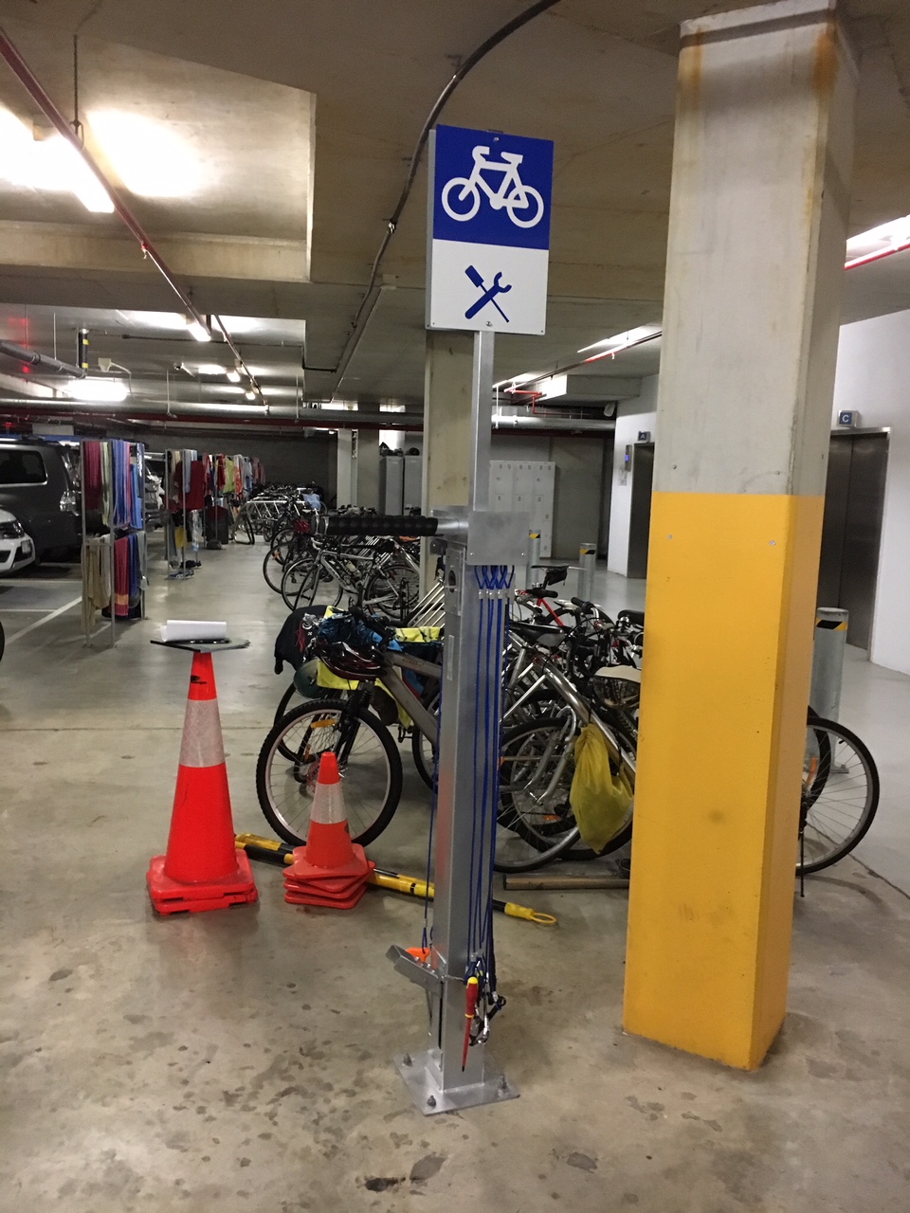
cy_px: 606
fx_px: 1016
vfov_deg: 61.7
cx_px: 455
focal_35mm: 29
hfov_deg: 48.2
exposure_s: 1/17
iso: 250
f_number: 2.2
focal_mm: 4.15
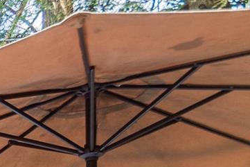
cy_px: 422
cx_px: -303
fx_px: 590
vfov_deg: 12.2
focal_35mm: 85
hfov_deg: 16.0
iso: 100
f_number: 5
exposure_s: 1/100
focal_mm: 10
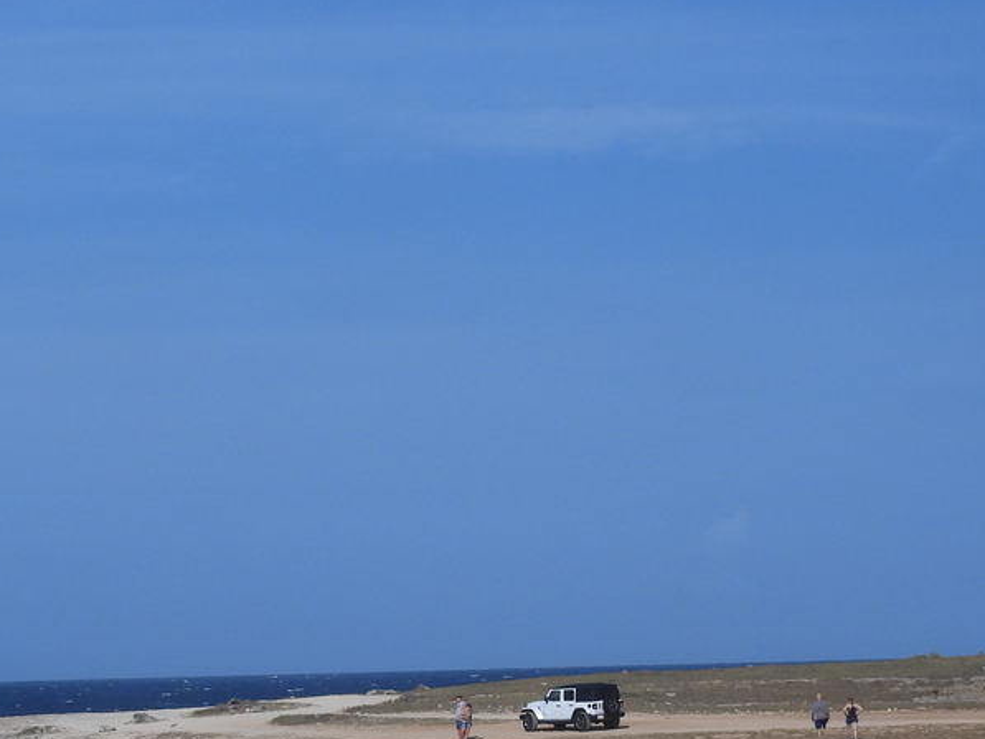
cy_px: 772
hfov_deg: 13.1
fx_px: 4269
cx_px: 158
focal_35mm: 150
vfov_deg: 9.8
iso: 100
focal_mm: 12.5
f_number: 3.5
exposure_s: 1/1250
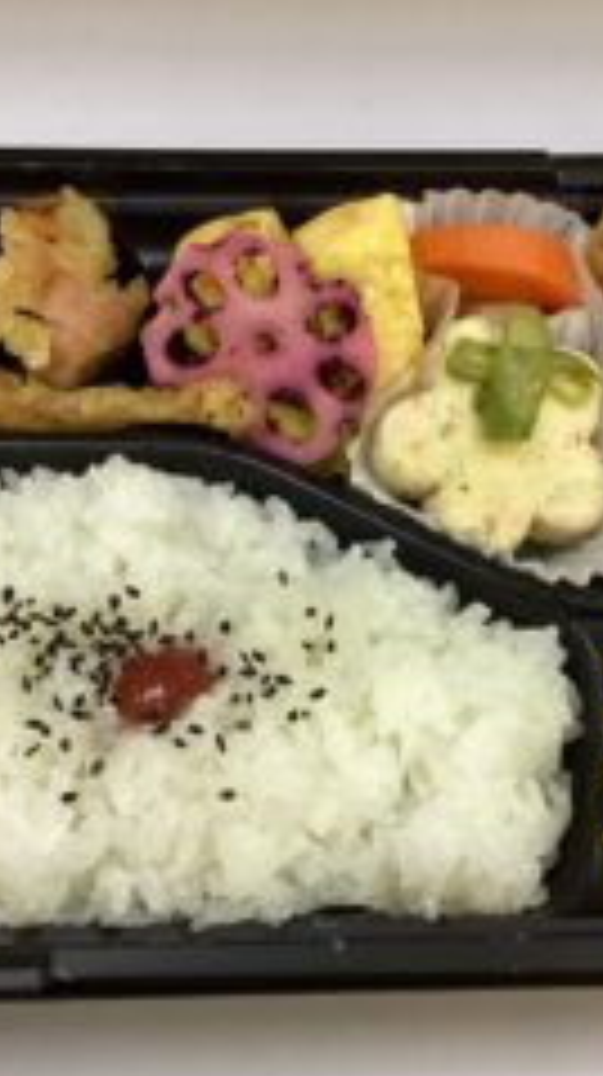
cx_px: 353
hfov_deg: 22.6
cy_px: 515
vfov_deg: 39.2
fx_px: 1510
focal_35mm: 53
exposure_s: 1/50
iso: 125
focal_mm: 3.3
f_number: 2.4
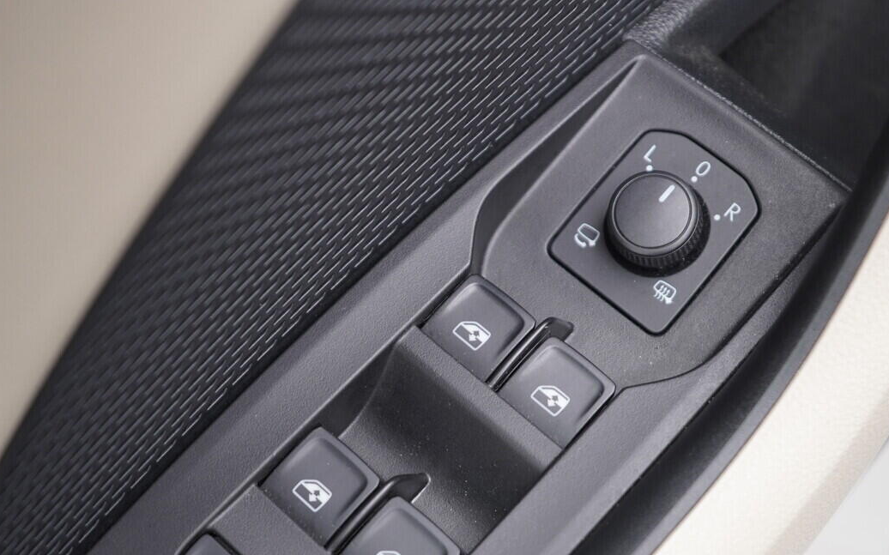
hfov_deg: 39.6
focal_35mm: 51
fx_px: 1235
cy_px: 356
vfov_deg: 25.2
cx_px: 456
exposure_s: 1/30
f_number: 3.2
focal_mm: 24
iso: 250
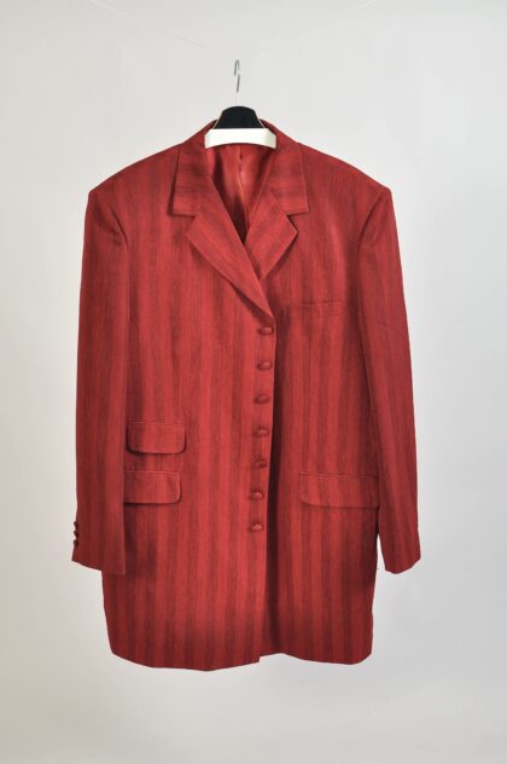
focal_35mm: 52
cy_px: 382
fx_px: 1111
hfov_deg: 25.7
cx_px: 254
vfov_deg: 37.9
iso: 200
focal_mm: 35
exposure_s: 1/125
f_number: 6.3
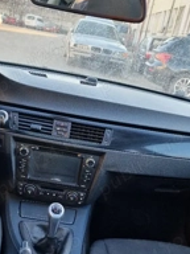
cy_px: 180
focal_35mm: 48
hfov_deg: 30.1
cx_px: 65
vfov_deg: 38.9
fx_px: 351
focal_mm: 6.4
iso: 125
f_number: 1.8
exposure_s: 1/182
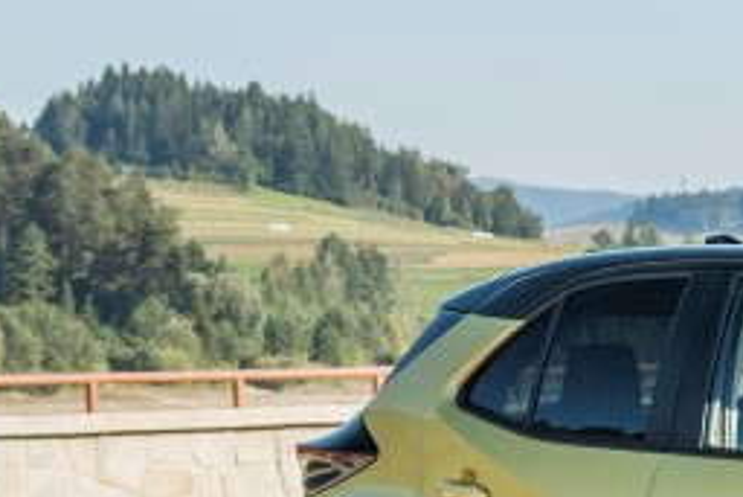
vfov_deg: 5.9
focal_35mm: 232
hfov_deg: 8.3
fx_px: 4801
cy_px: 344
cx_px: 1585
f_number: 5.6
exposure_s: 1/320
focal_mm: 31
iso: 320
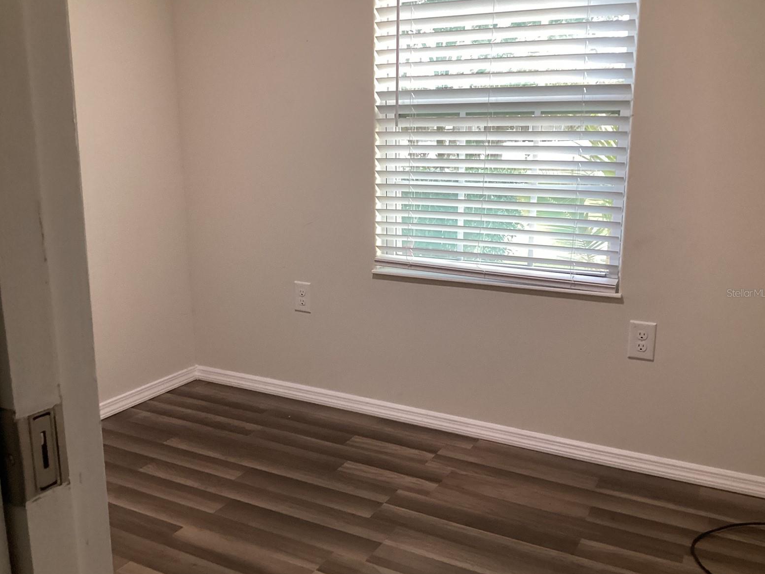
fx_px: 707
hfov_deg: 56.8
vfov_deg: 44.2
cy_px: 293
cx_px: 379
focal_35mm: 32
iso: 160
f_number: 2.4
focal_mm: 3.3
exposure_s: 1/60
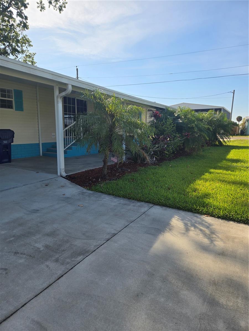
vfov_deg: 73.9
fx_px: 221
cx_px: 124
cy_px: 166
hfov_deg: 58.9
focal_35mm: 23
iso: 25
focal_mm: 5.4
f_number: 1.8
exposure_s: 1/1636
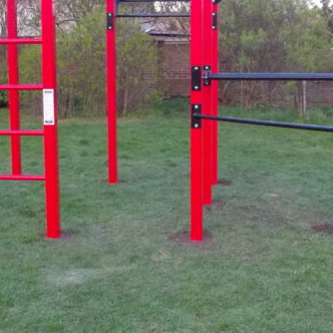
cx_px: 203
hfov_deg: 29.0
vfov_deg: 29.0
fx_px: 642
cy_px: 140
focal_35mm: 59
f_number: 3.3
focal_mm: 4.1
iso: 400
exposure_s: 1/250
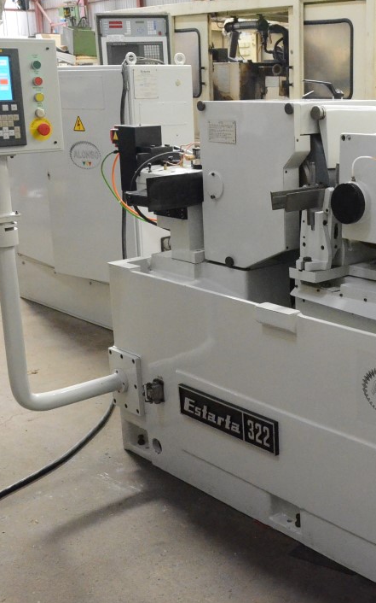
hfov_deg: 26.5
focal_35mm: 47
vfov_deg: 42.7
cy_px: 299
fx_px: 771
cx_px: 341
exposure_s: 1/125
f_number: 5.6
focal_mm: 20
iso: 6400
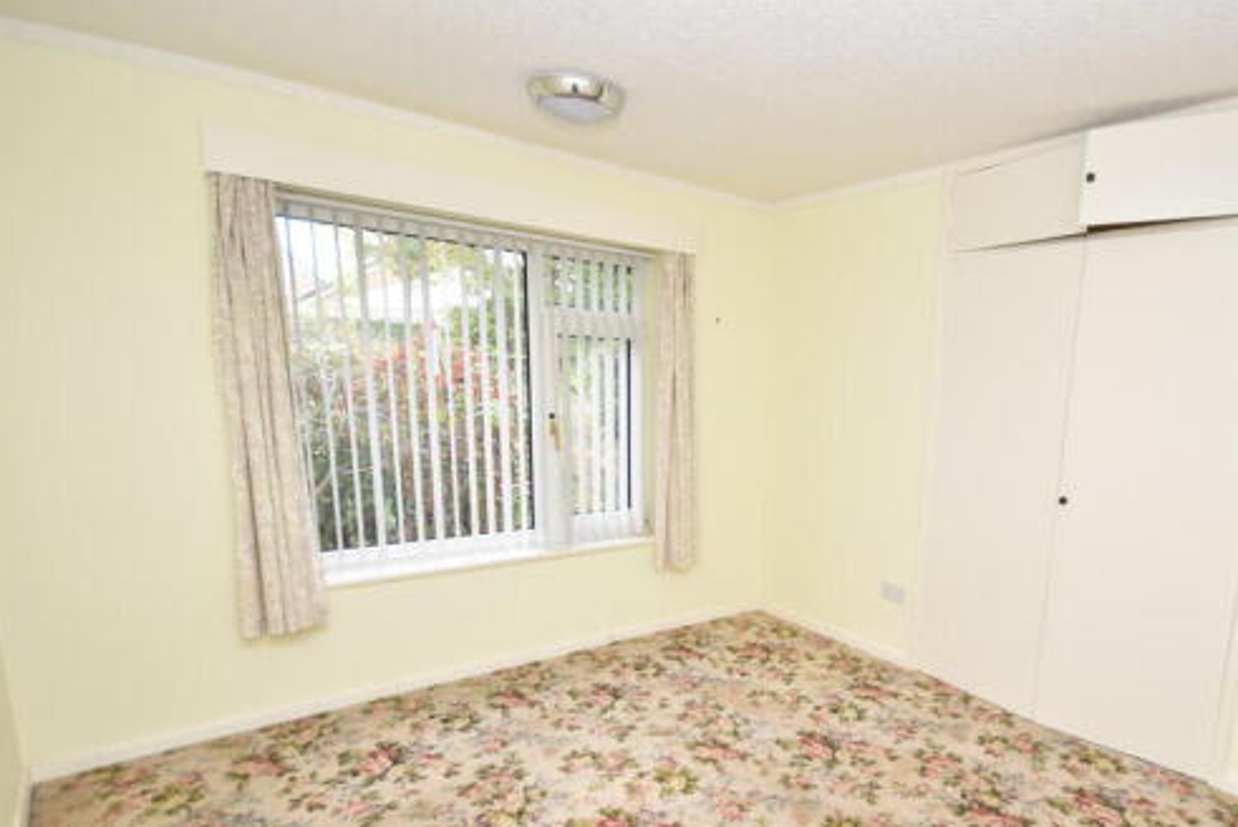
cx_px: 775
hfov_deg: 82.3
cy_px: 526
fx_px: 688
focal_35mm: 20
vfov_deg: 61.0
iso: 800
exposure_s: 1/160
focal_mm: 10
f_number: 4.5
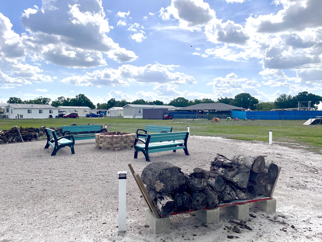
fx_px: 233
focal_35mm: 25
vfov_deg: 54.9
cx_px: 161
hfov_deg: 69.4
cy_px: 121
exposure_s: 1/7407
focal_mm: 5.1
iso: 32
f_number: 1.6
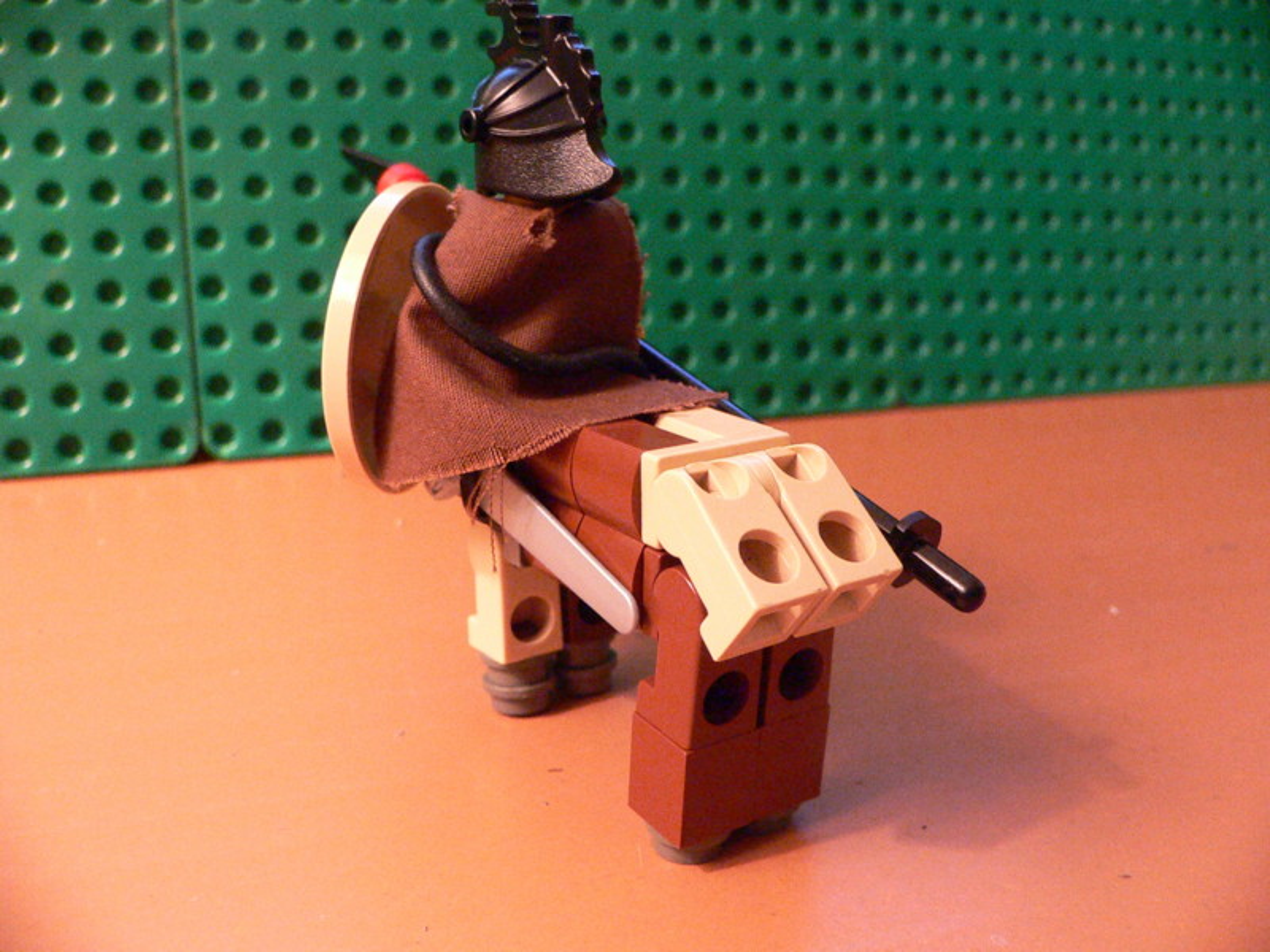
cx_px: 635
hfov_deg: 52.6
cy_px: 476
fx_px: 1284
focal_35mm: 35
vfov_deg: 40.7
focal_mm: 4.6
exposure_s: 1/13
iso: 400
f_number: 2.8
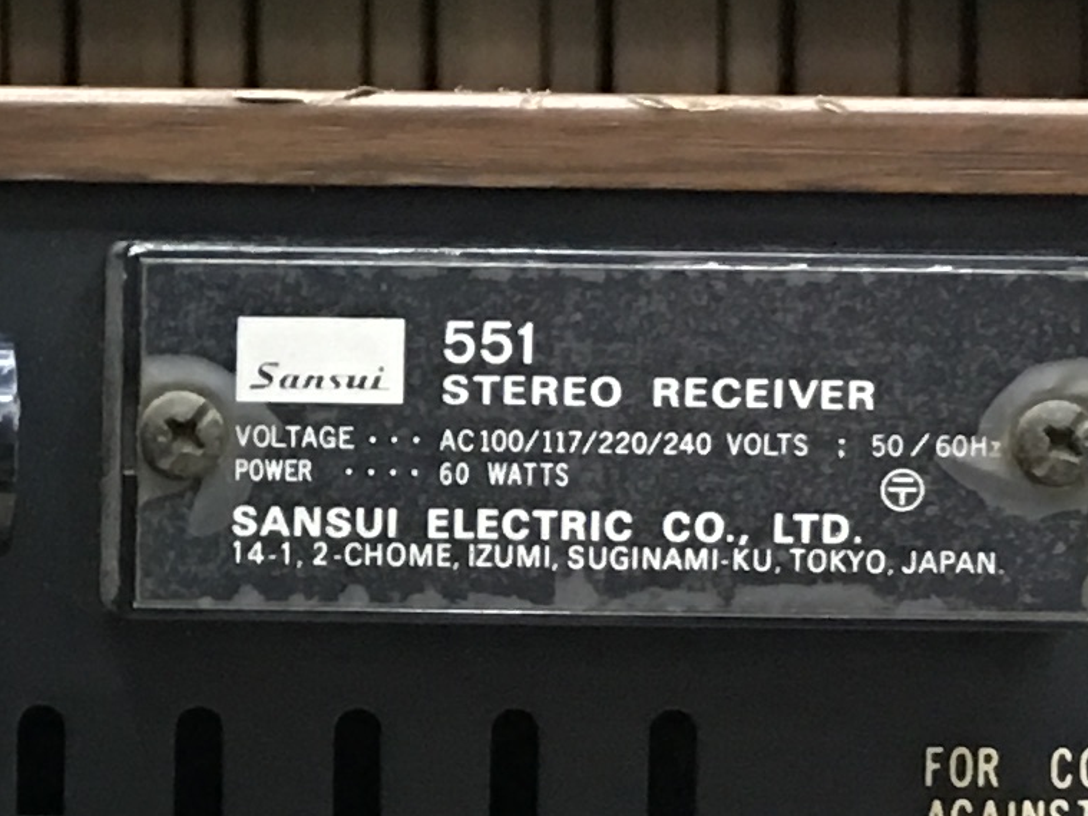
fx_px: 4840
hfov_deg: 12.5
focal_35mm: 154
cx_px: -301
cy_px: 545
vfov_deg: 9.6
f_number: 2.2
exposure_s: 1/8
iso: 100
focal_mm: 4.15
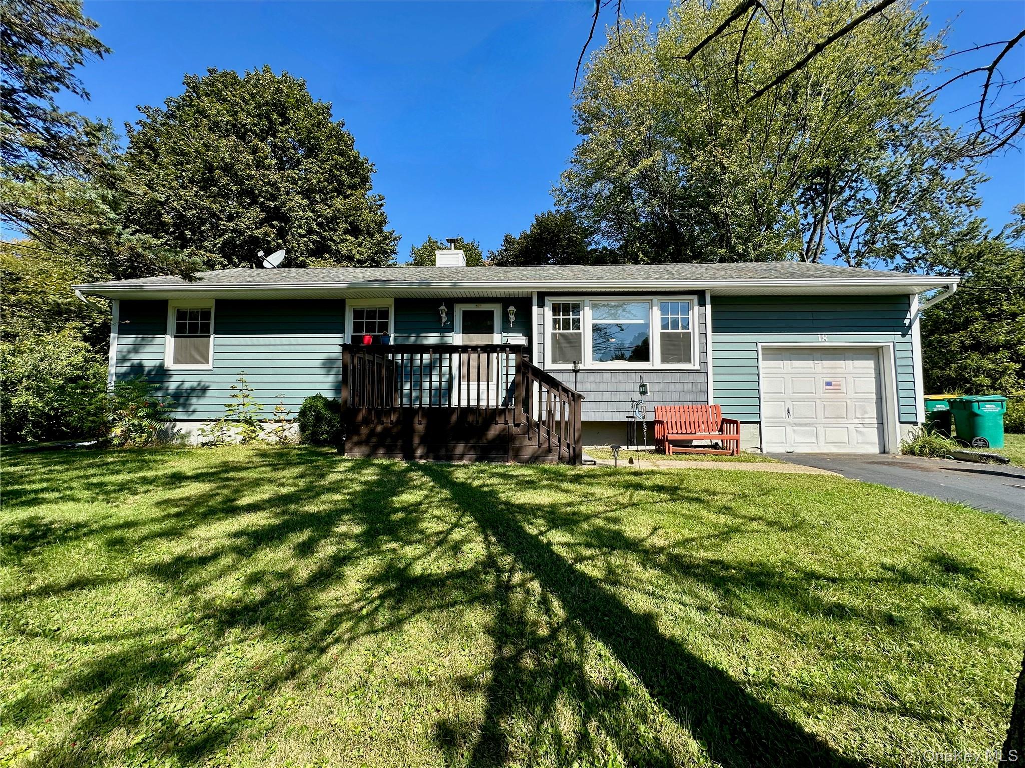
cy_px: 384
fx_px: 415
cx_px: 512
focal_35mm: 14
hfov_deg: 102.1
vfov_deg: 85.7
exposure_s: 1/988
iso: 40
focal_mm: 2.22
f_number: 2.2
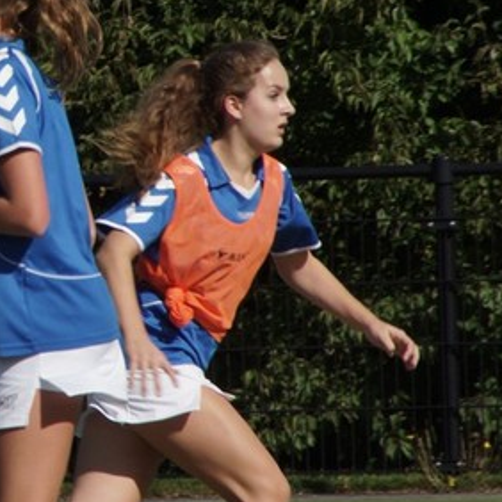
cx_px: -121
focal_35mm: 1158
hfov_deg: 1.5
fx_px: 18999
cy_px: 134
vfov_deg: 1.5
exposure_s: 1/400
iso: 200
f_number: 13
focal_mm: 250
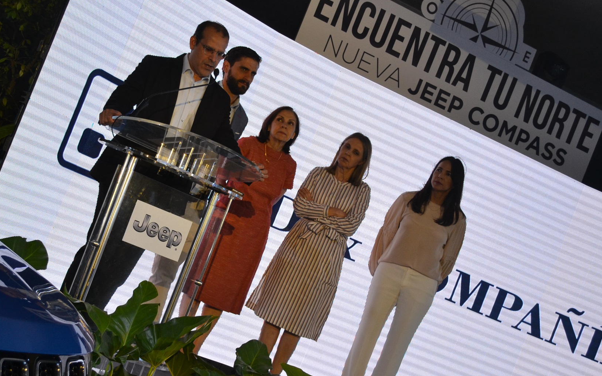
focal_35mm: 62
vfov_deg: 21.0
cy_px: 197
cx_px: 230
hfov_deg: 32.8
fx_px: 1017
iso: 800
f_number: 4.8
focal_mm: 32
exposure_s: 1/125
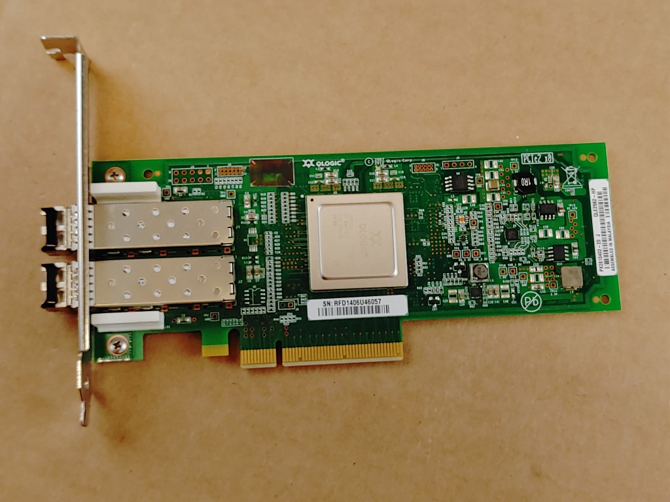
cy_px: 251
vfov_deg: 27.0
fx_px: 1045
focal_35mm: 54
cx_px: 335
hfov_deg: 35.5
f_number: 1.8
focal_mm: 4.36
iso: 100
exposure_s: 1/120
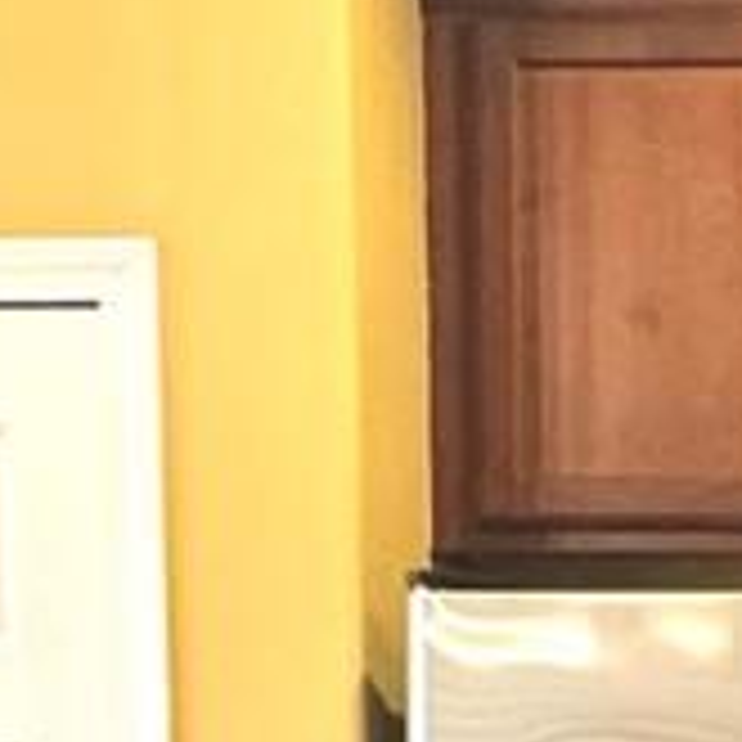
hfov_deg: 14.3
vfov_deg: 12.8
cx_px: 733
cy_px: 1439
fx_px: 2910
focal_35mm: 120
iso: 320
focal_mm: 2.22
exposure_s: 1/60
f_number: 2.2
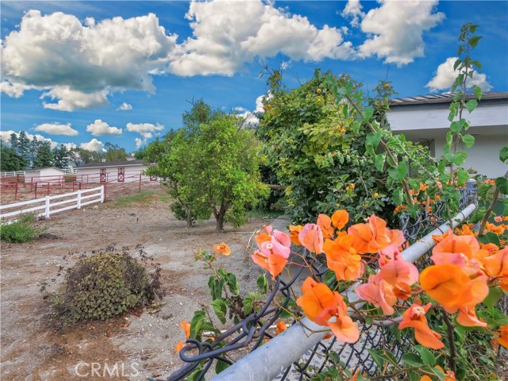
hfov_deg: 94.5
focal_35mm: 16
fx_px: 235
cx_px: 254
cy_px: 190
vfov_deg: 78.1
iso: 800
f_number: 11
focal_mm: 8
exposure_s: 1/200
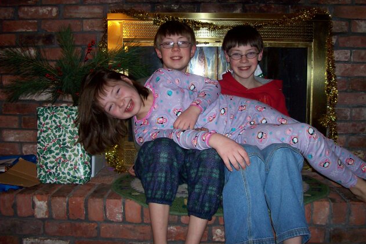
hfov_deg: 50.7
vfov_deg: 35.0
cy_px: 106
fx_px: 386
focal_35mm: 38
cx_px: 181
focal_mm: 6
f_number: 2.7
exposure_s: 1/45.3
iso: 80
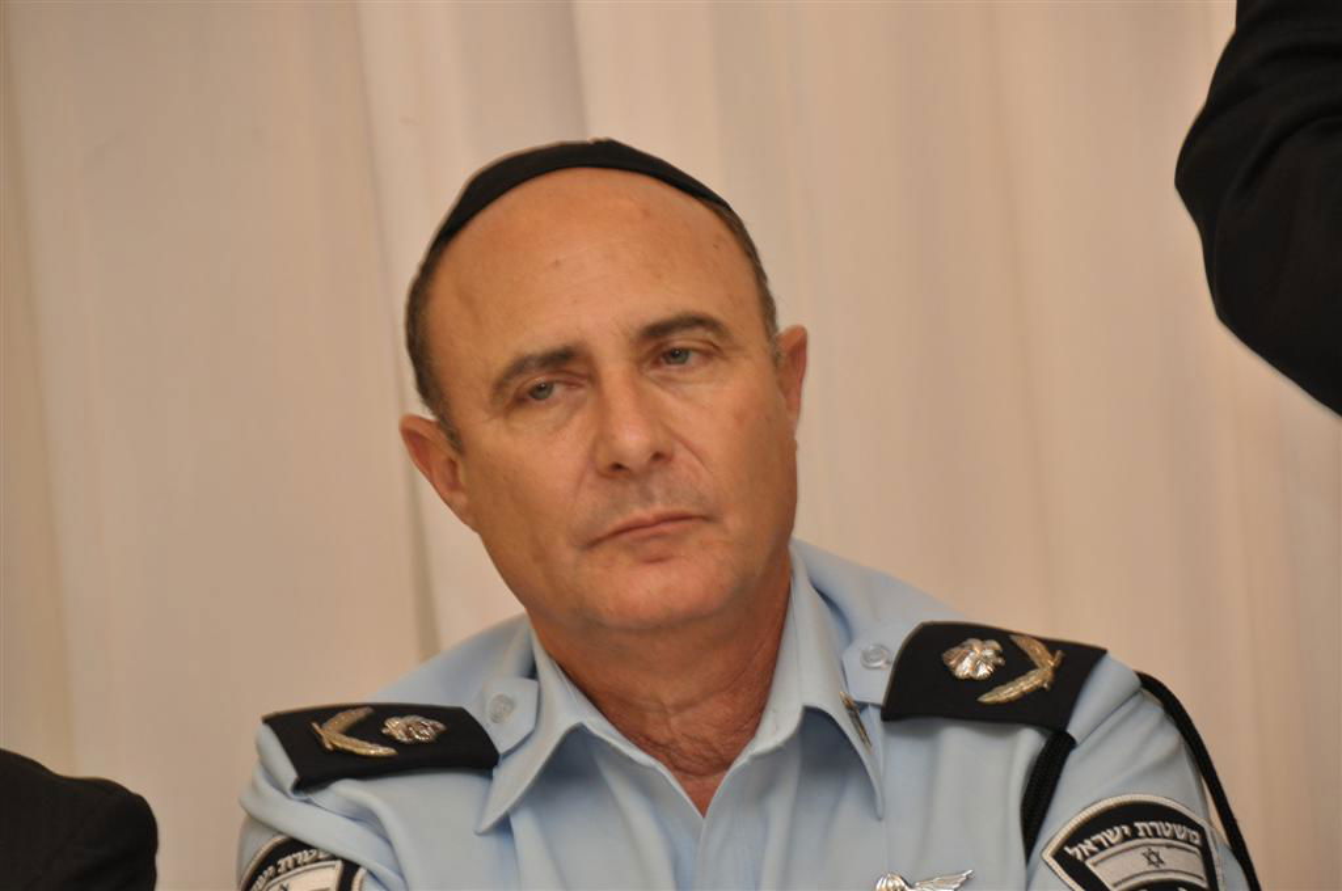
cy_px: 446
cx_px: 671
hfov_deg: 6.9
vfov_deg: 4.6
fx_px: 11169
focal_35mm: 300
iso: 800
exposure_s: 1/60
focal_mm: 200
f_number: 5.6
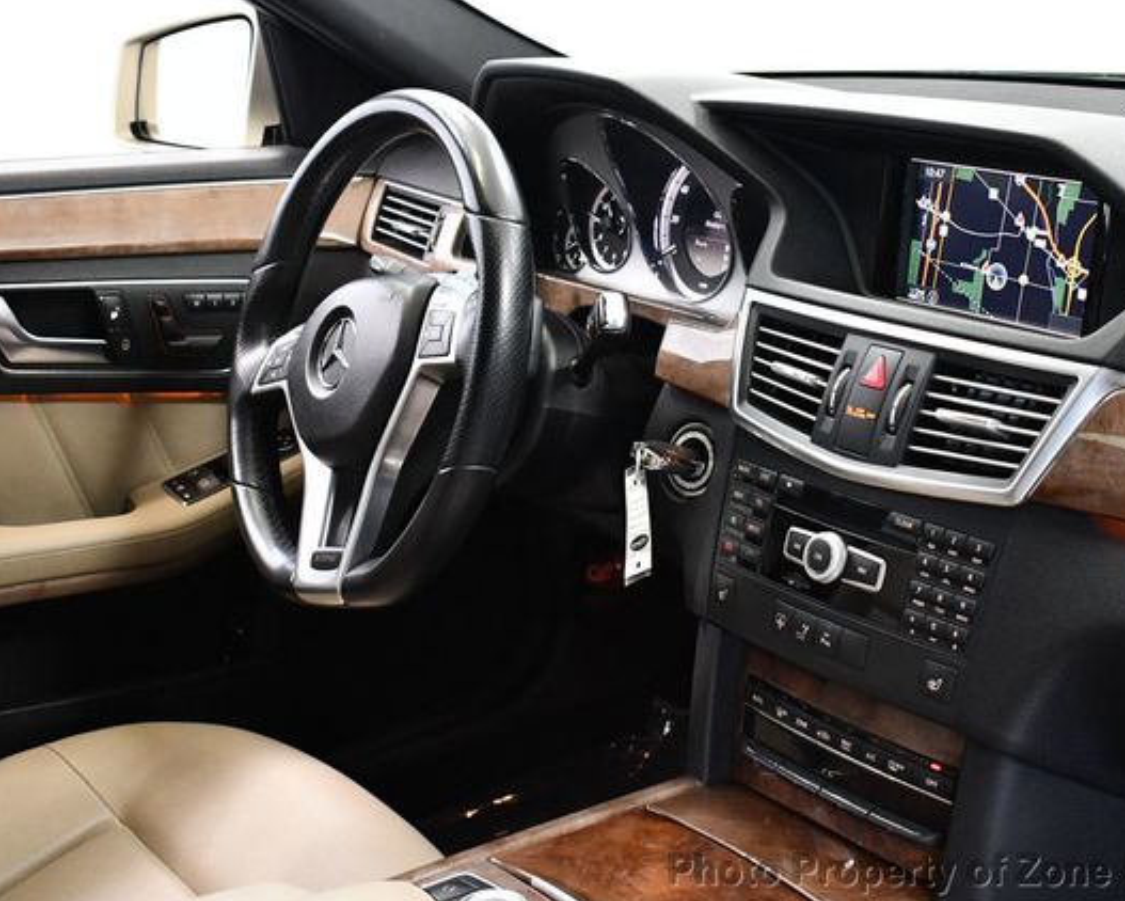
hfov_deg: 33.0
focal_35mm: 57
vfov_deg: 26.7
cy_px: 455
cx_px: 643
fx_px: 1899
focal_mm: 25
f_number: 4
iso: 3200
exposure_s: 1/60
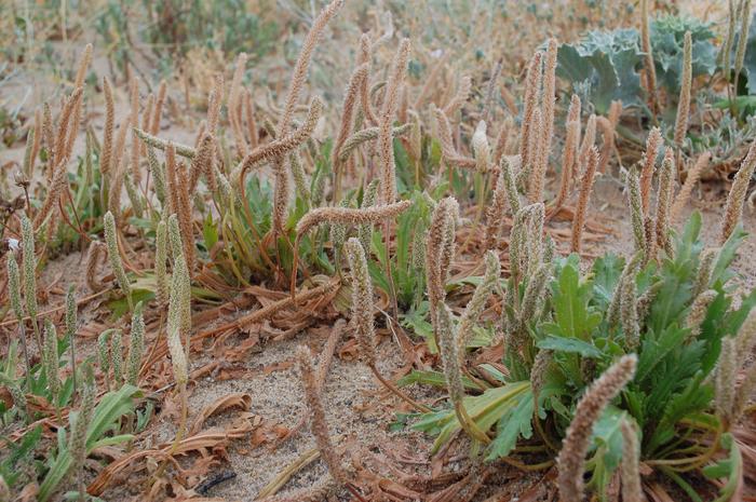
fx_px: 881
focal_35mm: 42
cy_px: 251
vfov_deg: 31.8
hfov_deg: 46.4
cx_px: 378
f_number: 8
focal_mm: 28
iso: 200
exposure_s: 1/60
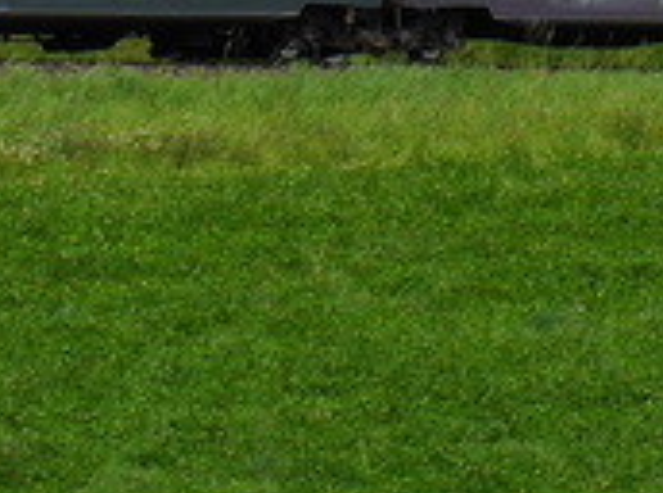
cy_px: -391
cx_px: 713
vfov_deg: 3.0
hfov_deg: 4.1
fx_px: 9340
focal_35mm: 489
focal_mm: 42
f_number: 9
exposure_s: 1/320
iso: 160
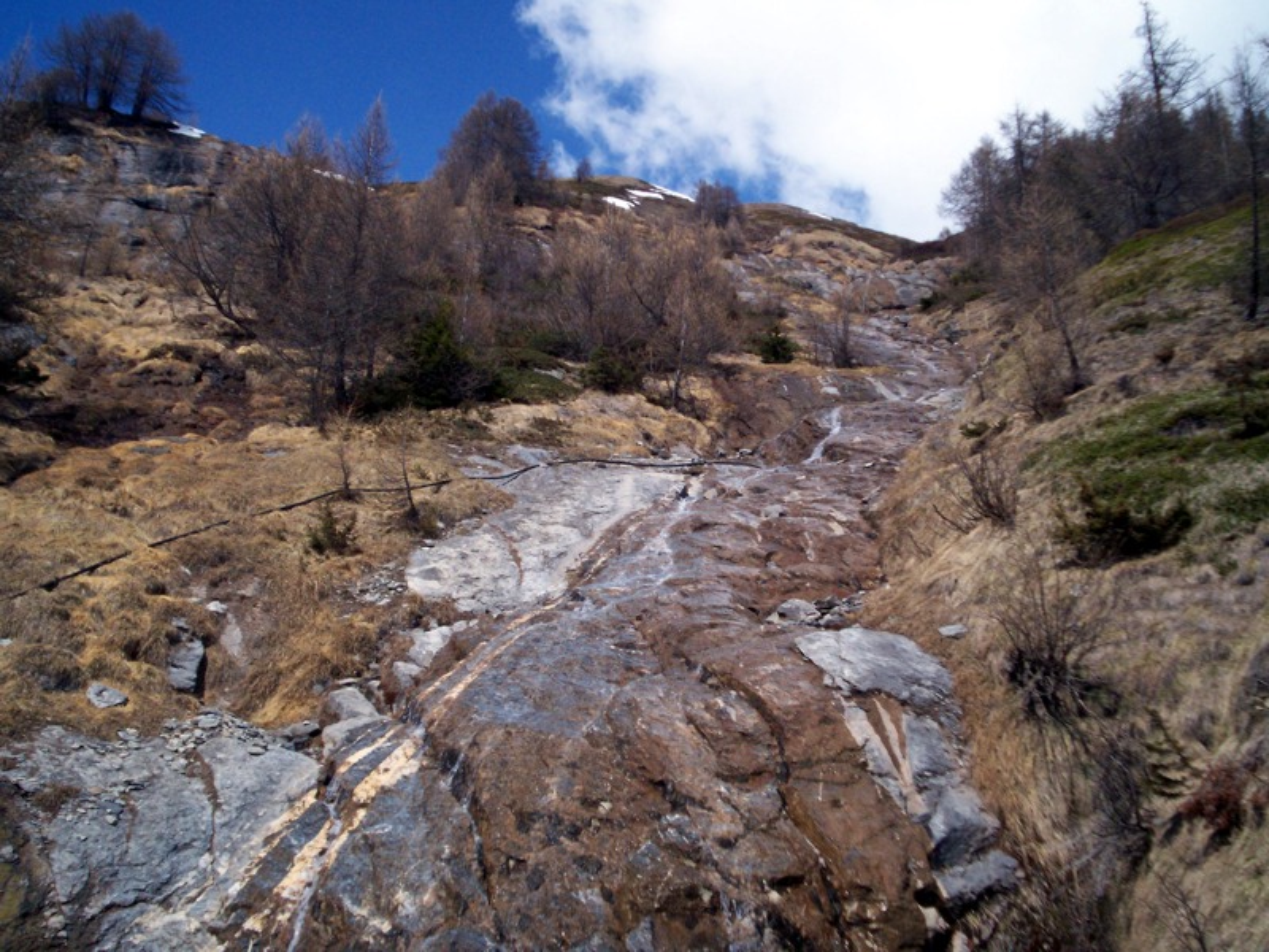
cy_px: 476
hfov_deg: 51.4
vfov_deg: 39.7
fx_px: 1320
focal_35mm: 36
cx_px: 634
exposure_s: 1/1148
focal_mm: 5.9
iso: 100
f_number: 4.5
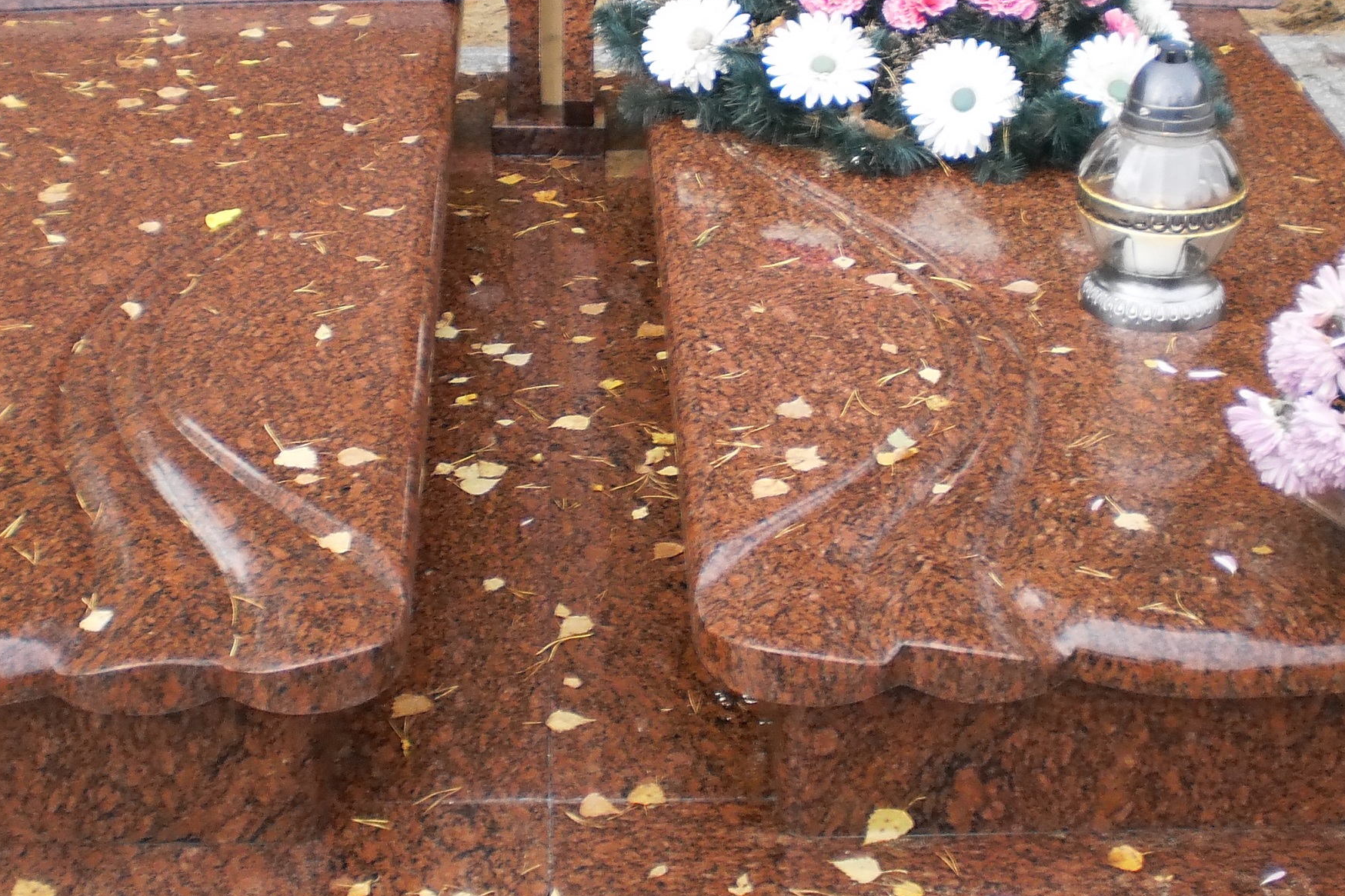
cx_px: 626
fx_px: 2540
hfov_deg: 29.6
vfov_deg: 19.6
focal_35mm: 68
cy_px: 80
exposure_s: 1/125
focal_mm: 6.3
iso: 100
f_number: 3.1
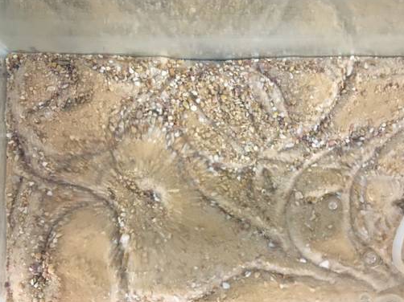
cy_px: 176
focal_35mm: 37
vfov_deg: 38.5
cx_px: 238
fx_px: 432
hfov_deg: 49.9
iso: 200
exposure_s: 1/20
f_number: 2.2
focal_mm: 4.15
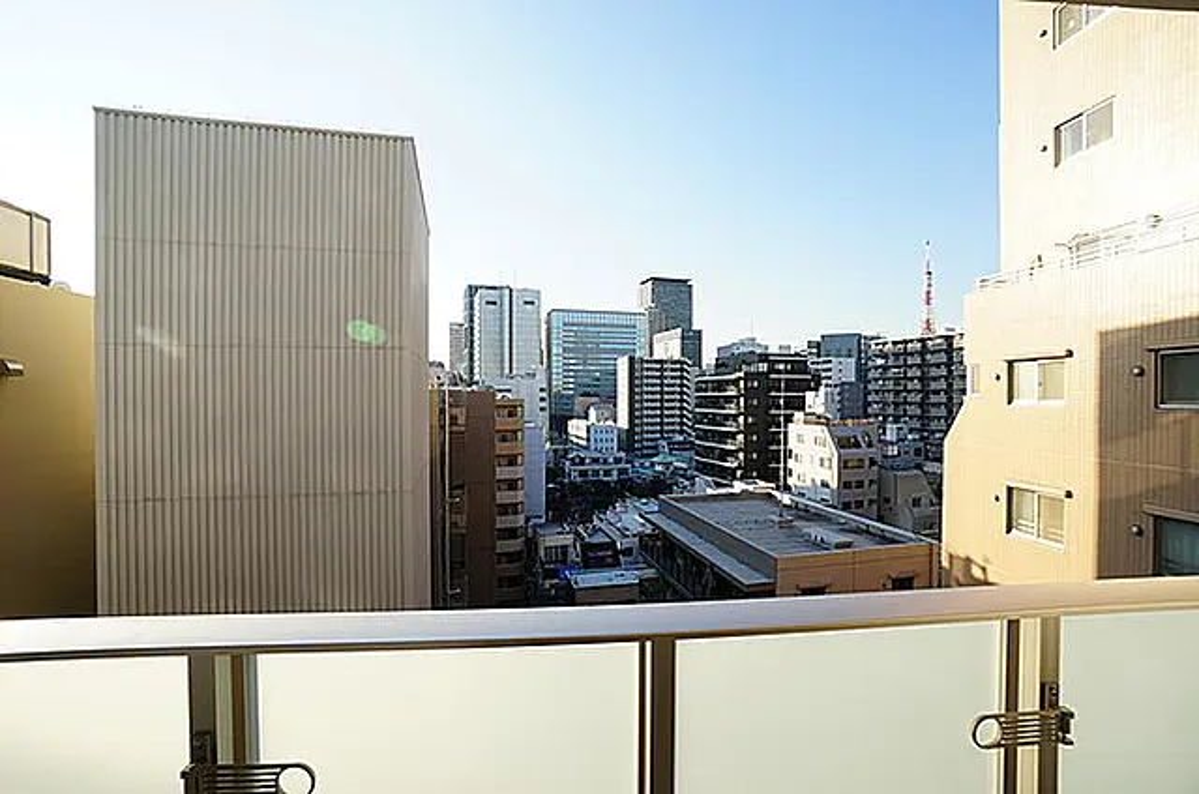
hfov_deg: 100.5
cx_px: 600
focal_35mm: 15
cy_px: 397
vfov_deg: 77.1
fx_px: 499
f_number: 8
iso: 100
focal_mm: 10
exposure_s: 1/80
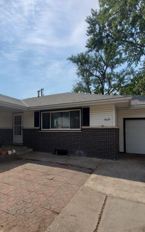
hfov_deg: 56.2
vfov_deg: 82.2
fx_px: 133
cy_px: 124
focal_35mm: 21
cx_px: 49
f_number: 2.2
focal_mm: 1.8
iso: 50
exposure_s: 1/2038
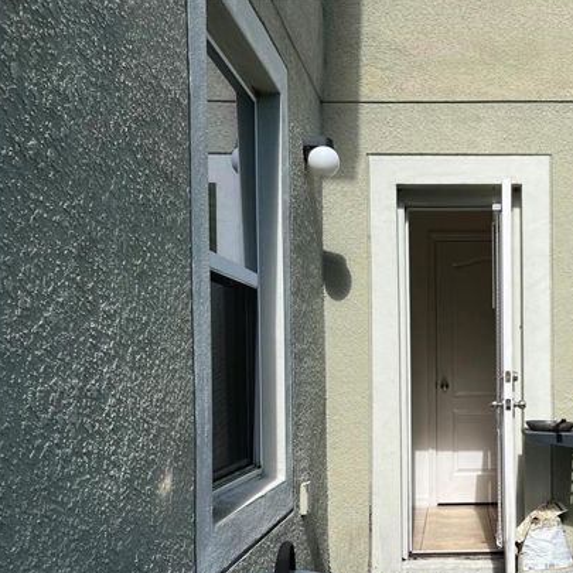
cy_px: 368
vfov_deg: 41.5
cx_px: 482
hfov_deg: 39.7
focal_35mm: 40
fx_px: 749
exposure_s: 1/4444
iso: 50
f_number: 1.5
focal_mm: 5.7
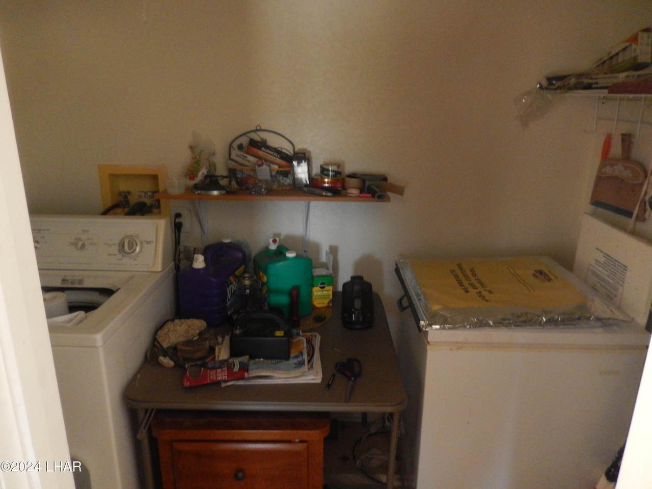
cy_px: 244
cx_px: 326
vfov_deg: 54.9
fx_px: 471
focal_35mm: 25
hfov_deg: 69.4
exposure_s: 1/15
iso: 640
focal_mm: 4.5
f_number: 3.4
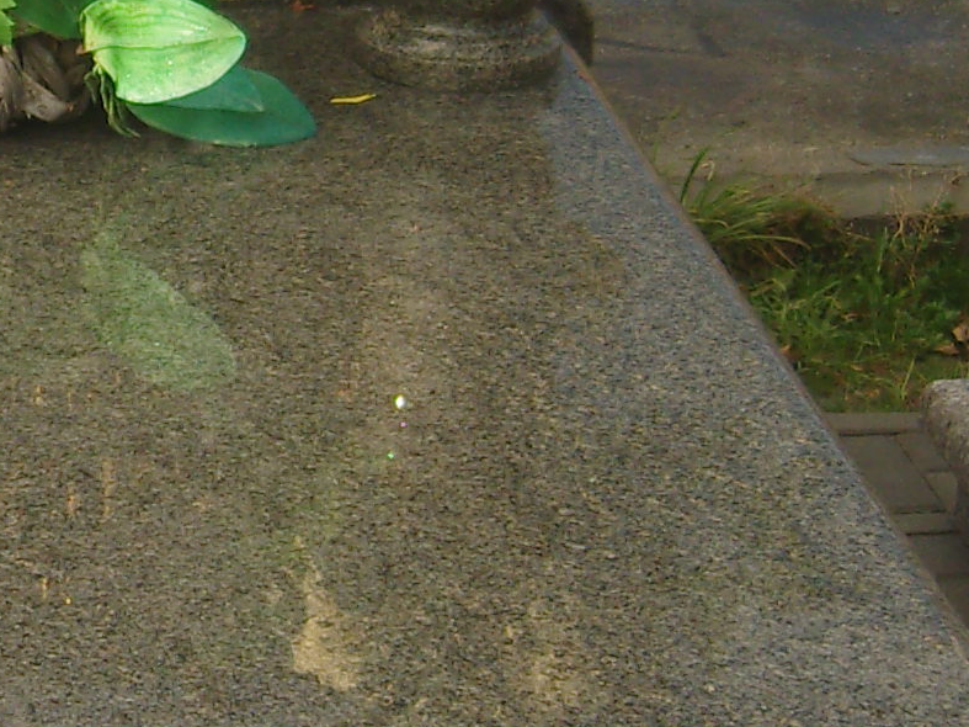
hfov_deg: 13.6
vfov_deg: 10.5
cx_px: -174
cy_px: 201
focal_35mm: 141
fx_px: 3946
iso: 100
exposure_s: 1/400
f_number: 2.8
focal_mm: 7.3
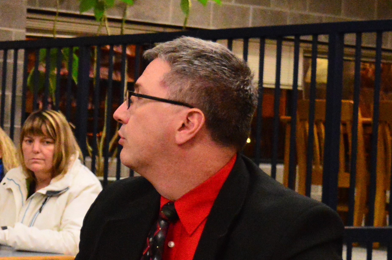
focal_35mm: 125
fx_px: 1360
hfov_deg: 15.9
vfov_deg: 10.9
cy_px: 152
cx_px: -52
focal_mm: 34
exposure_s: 1/160
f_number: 4.5
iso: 6400
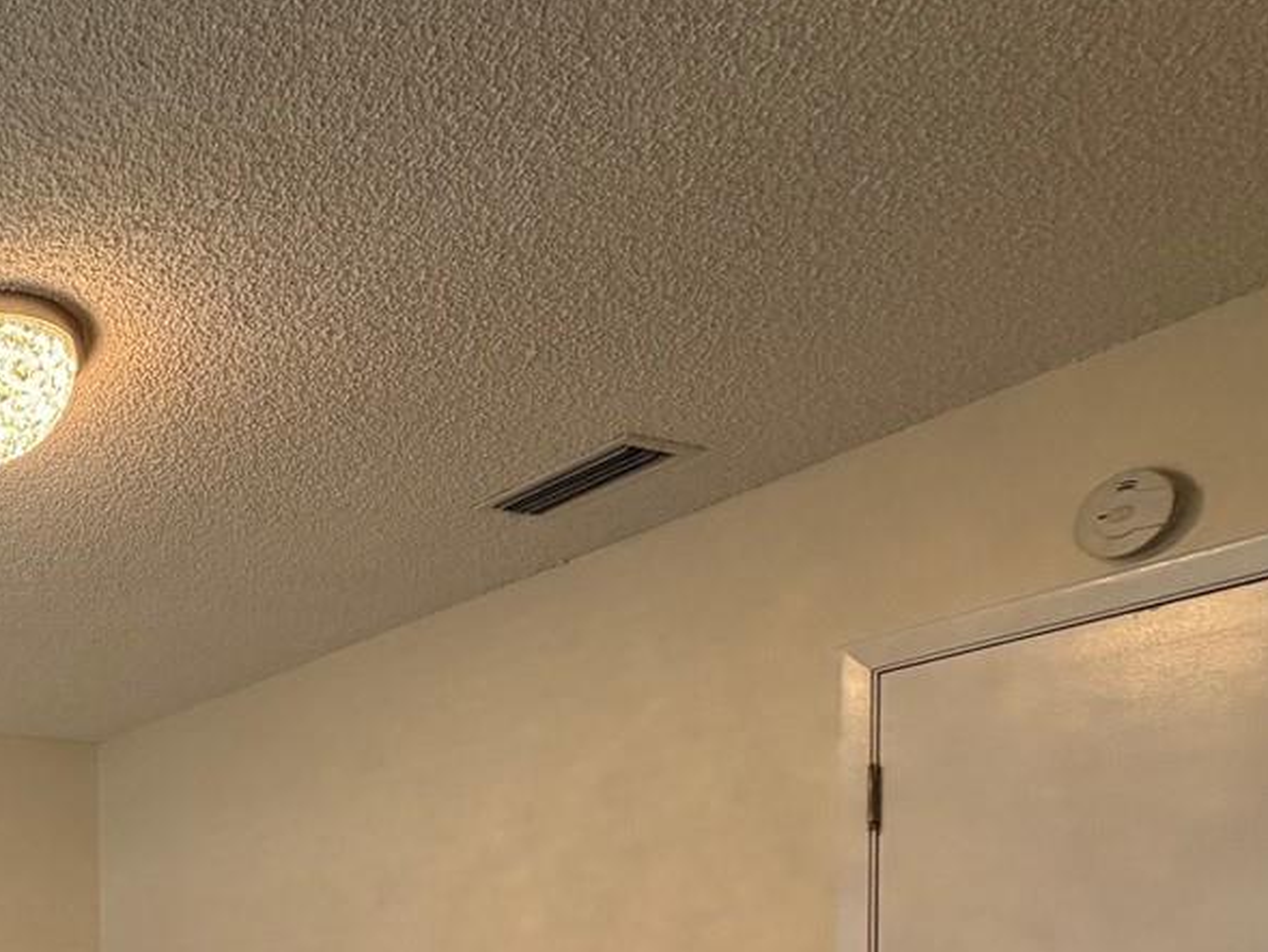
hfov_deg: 38.7
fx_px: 1392
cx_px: -185
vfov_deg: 32.1
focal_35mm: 38
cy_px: 1111
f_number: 2.2
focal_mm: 2.22
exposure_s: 1/120
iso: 200
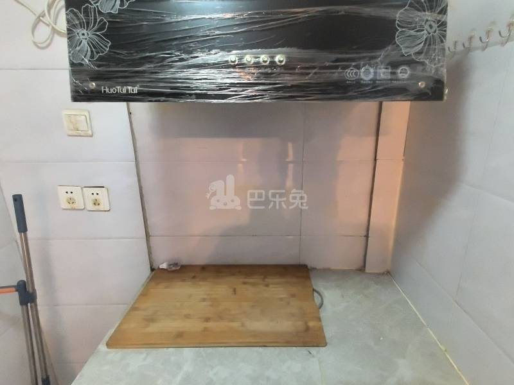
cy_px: 192
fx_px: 297
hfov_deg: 81.7
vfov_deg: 66.0
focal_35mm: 20
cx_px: 257
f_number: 2.2
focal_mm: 1.95
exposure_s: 1/33.3
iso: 640
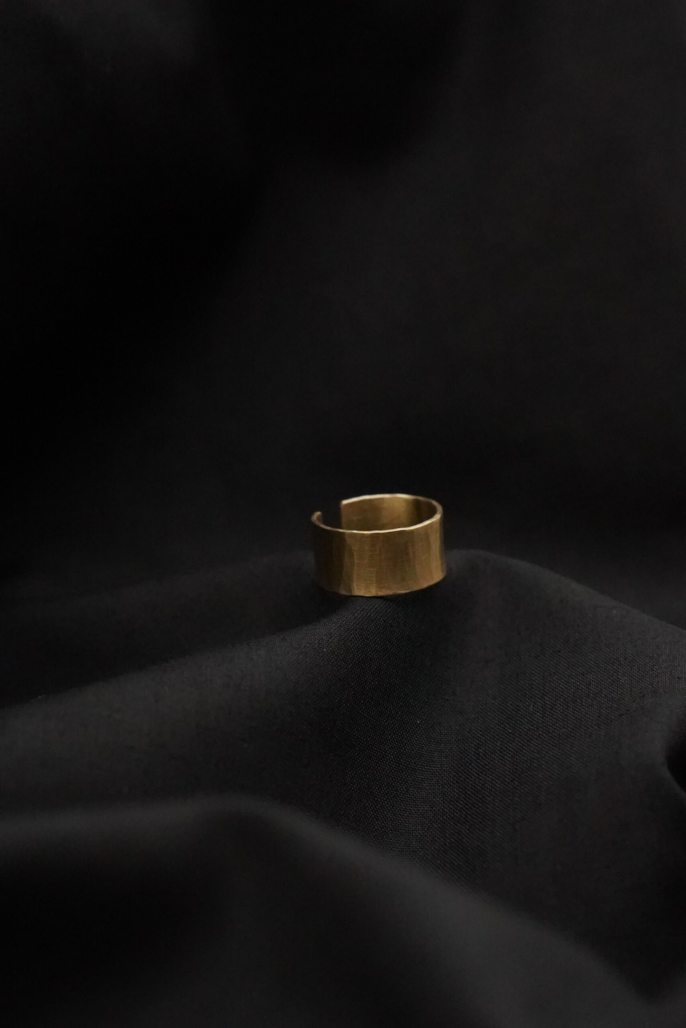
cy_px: 514
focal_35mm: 75
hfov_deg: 18.2
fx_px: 2143
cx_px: 343
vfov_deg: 27.0
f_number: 5
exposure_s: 1/2000
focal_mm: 50
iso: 16000
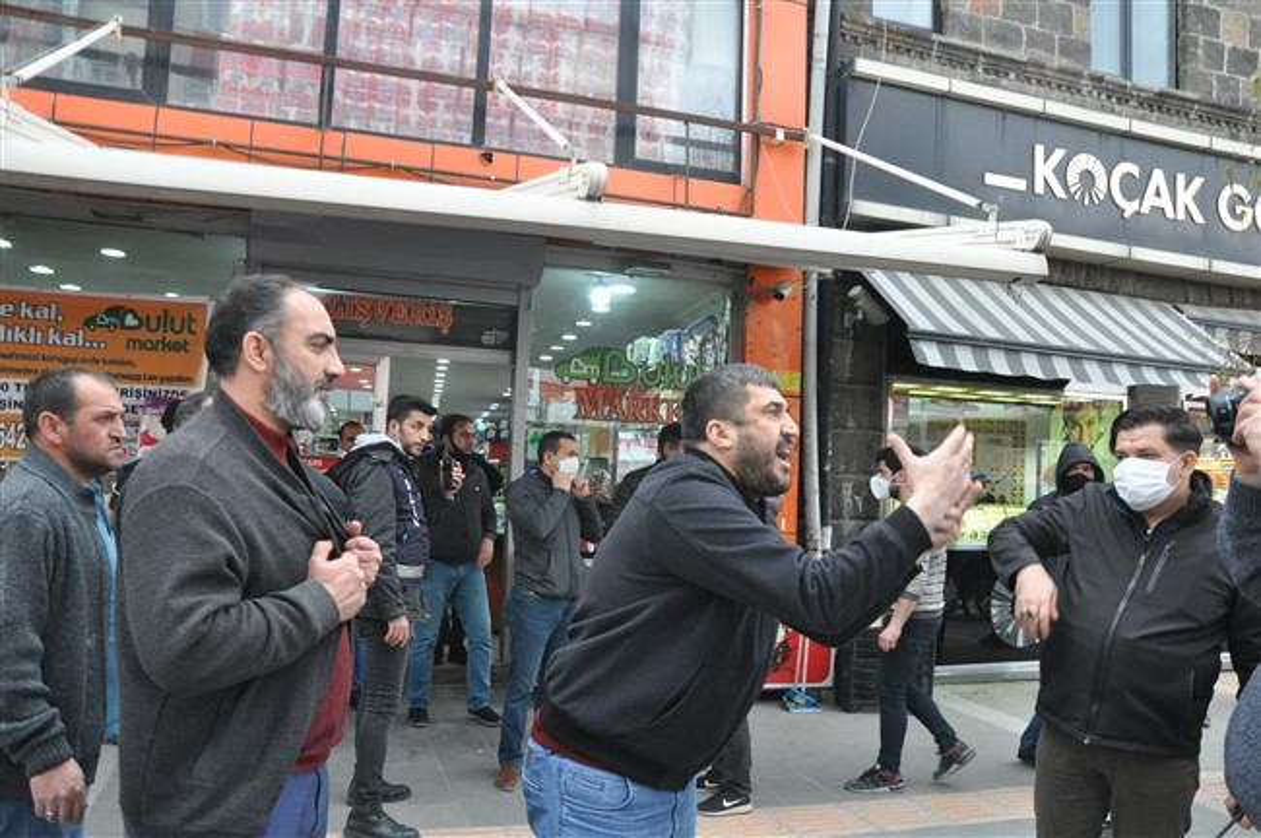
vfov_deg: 47.8
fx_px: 945
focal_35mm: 27
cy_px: 419
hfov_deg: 67.4
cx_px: 630
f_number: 5
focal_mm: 18
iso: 1000
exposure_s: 1/100
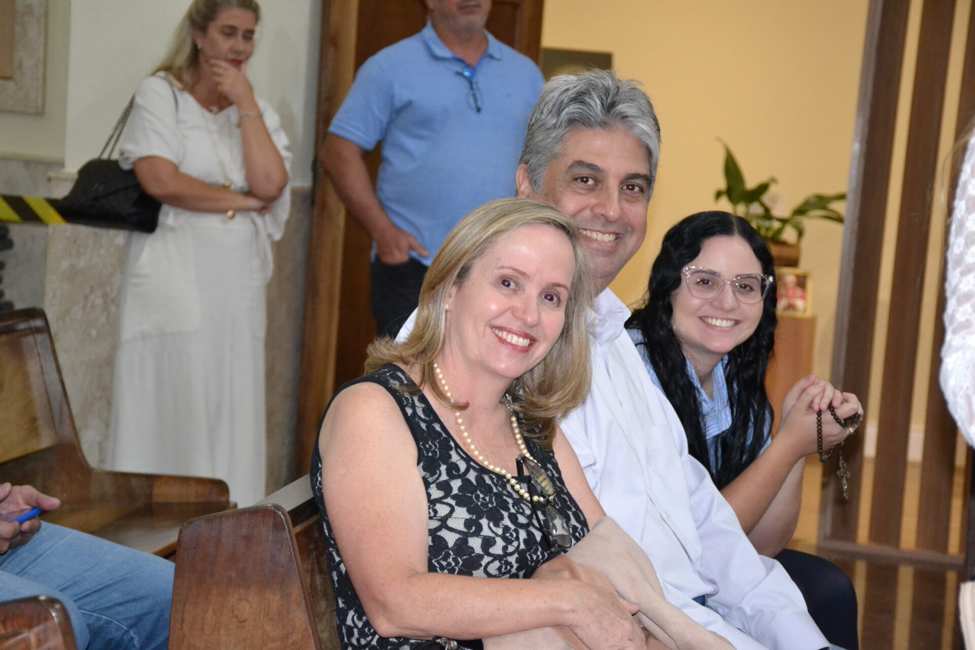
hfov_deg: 21.9
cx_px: 488
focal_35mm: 93
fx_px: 2519
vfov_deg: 14.7
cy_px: 325
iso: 3200
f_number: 5
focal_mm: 62
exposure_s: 1/60
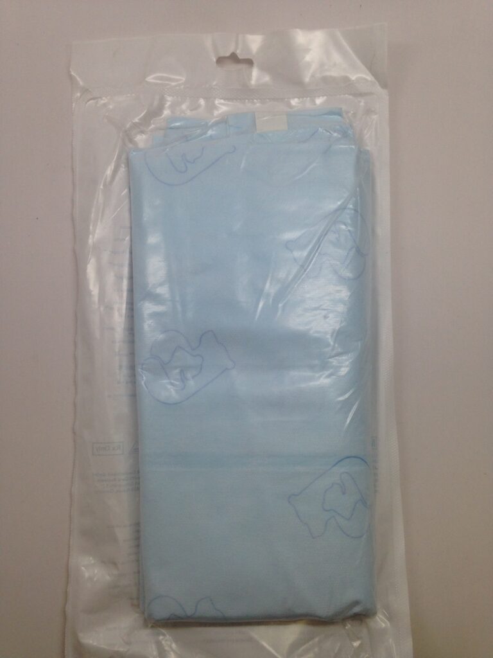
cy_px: 329
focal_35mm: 33
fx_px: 627
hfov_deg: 42.9
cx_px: 246
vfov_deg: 55.4
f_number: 2.4
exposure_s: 1/120
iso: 64
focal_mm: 4.12
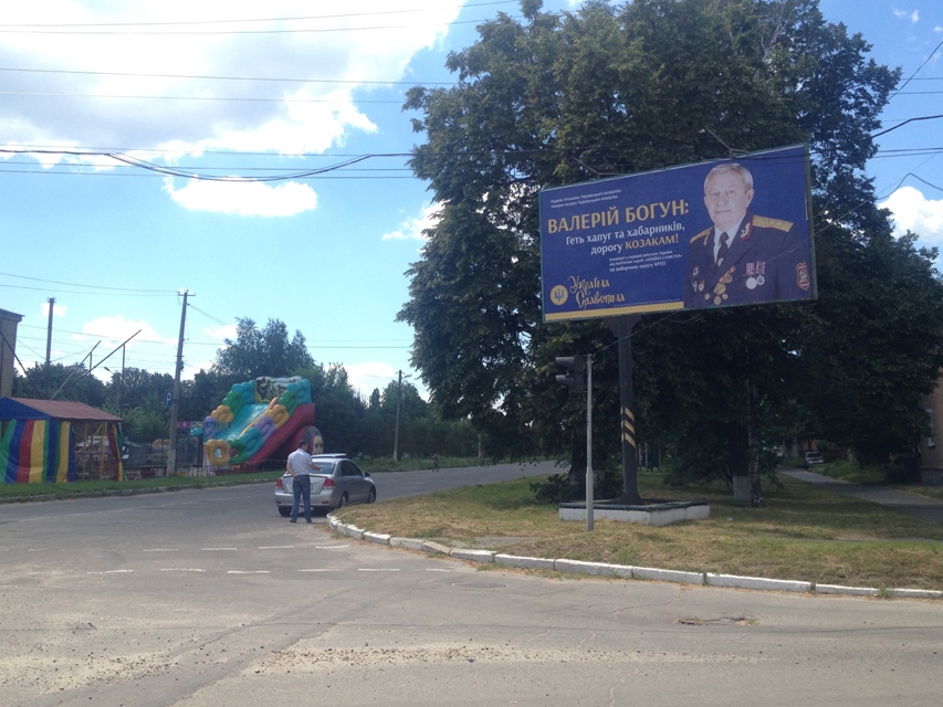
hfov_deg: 44.8
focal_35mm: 42
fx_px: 1144
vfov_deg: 34.3
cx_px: 452
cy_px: 295
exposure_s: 1/1022
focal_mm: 4.28
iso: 50
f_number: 2.4
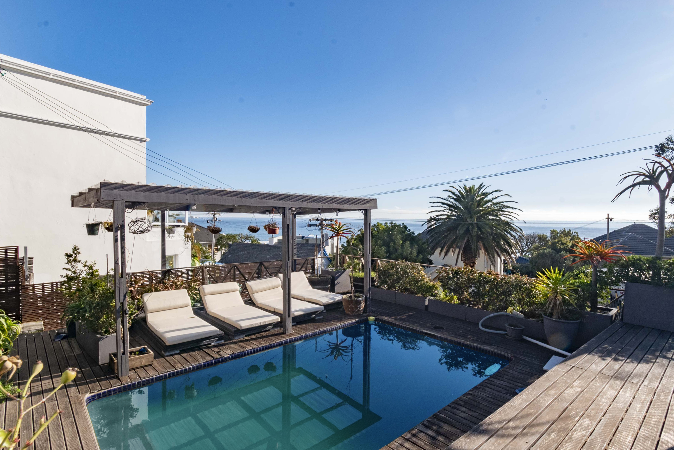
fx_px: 281
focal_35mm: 15
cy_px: 225
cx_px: 337
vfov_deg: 77.3
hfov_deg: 100.4
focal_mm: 10
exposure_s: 1/200
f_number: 16
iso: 125
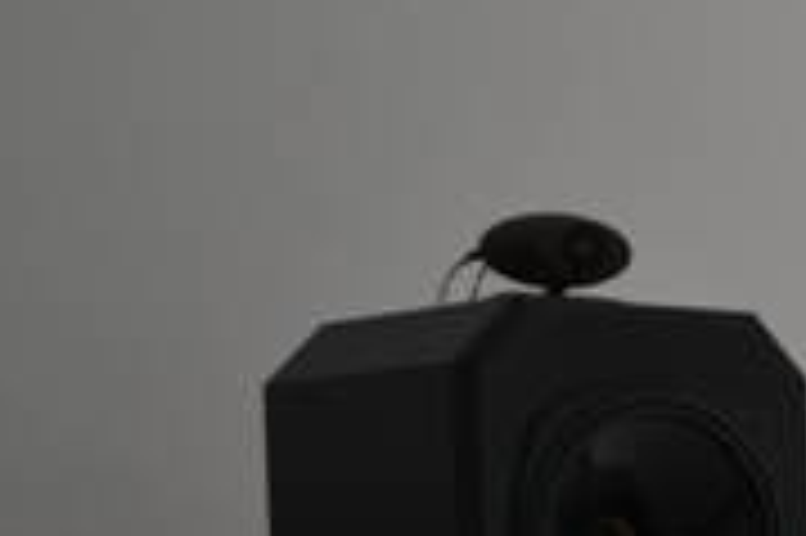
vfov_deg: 12.0
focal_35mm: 110
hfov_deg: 16.2
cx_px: 1387
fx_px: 2455
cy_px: 732
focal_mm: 21
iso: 400
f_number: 3.8
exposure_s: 1/40
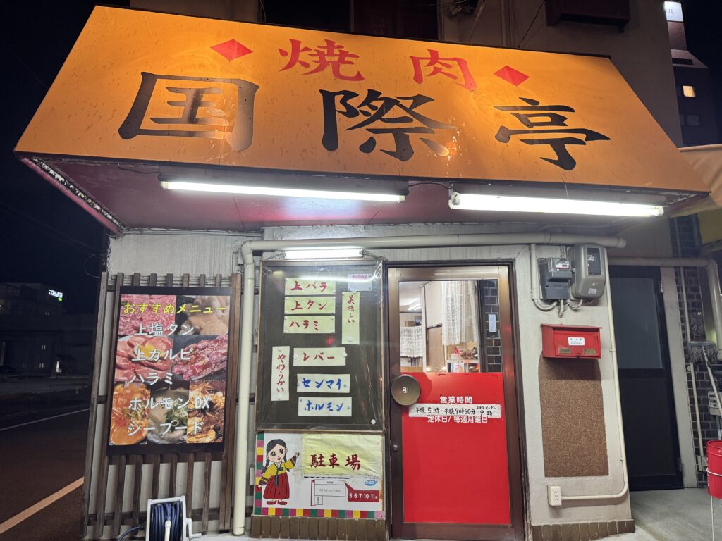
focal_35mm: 24
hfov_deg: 71.6
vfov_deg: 56.8
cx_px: 361
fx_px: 501
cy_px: 270
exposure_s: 1/60
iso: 200
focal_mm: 6.76
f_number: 1.78
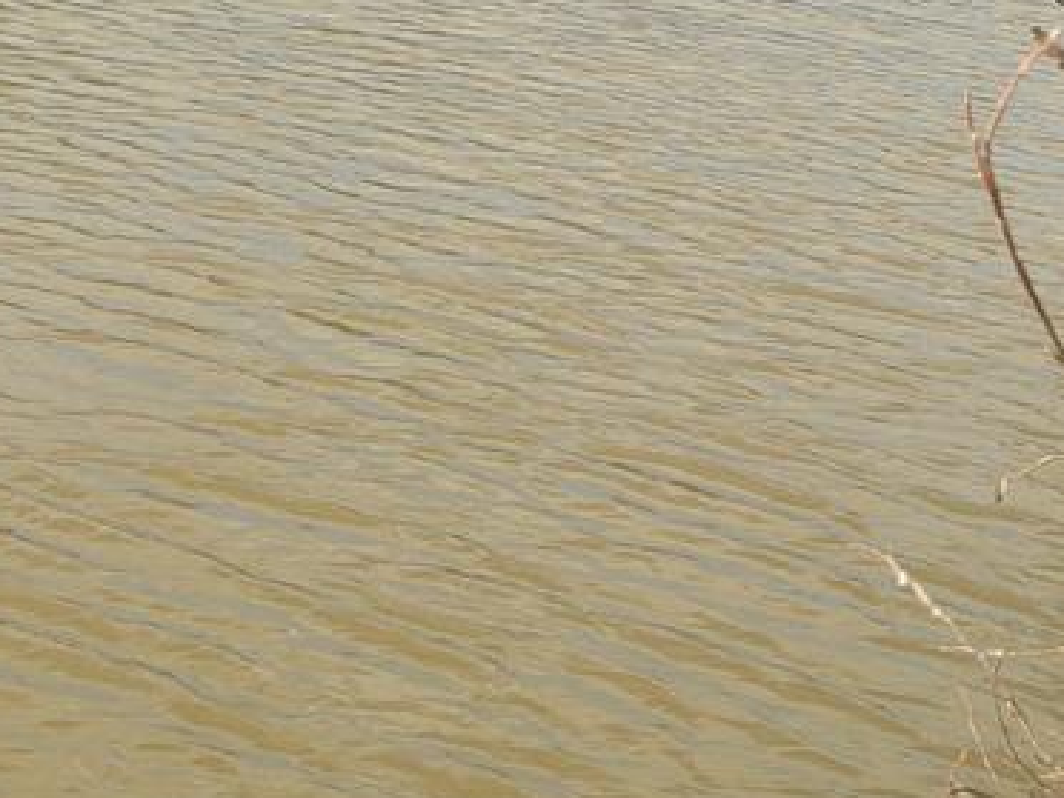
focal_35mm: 99
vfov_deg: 14.6
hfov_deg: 19.8
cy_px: -103
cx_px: 378
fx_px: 3043
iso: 64
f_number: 1.78
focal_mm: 6.76
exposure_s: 1/4329
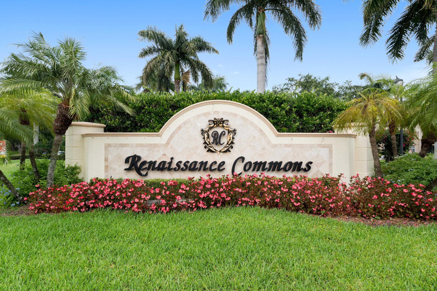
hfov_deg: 86.9
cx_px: 218
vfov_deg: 64.5
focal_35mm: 19
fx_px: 230
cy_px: 146
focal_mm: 19
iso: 100
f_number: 11
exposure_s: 1/80
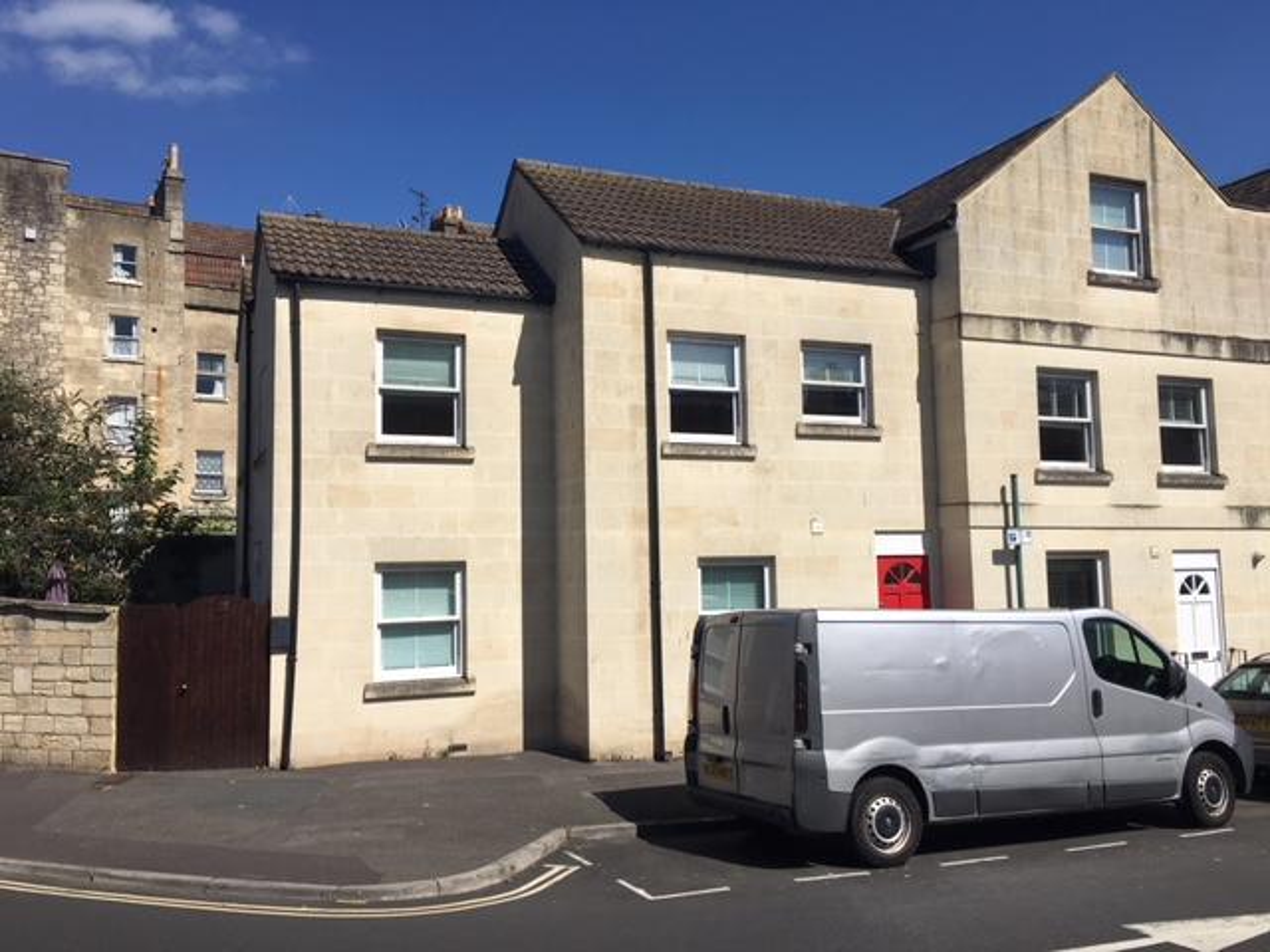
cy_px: 476
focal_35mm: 29
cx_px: 635
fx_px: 1064
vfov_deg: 48.2
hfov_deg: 61.7
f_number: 2.2
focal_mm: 4.15
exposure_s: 1/2849
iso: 25
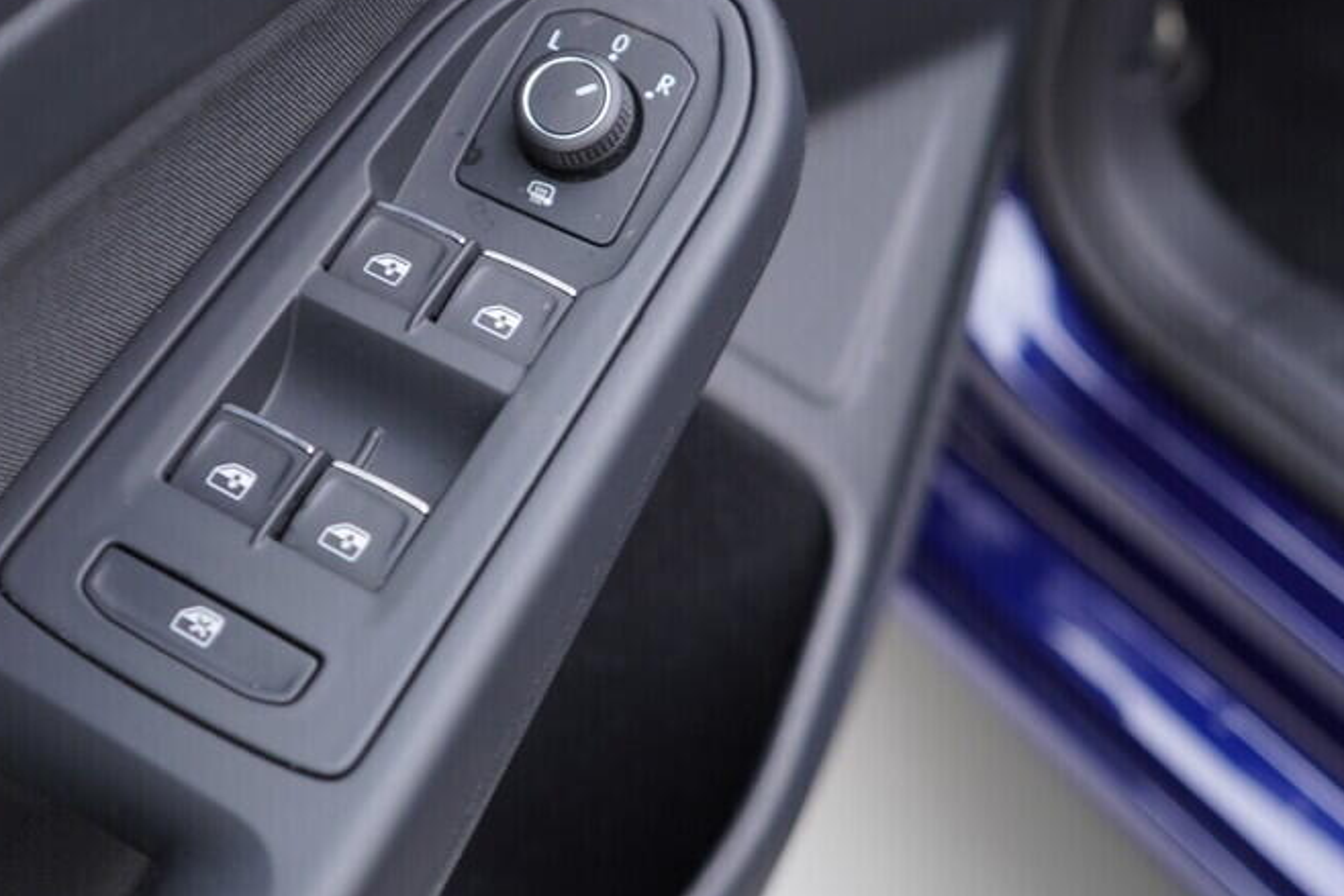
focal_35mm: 56
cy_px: 291
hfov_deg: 35.3
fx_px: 2091
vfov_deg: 24.1
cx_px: 462
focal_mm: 24
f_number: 2.8
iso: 200
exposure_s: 1/40
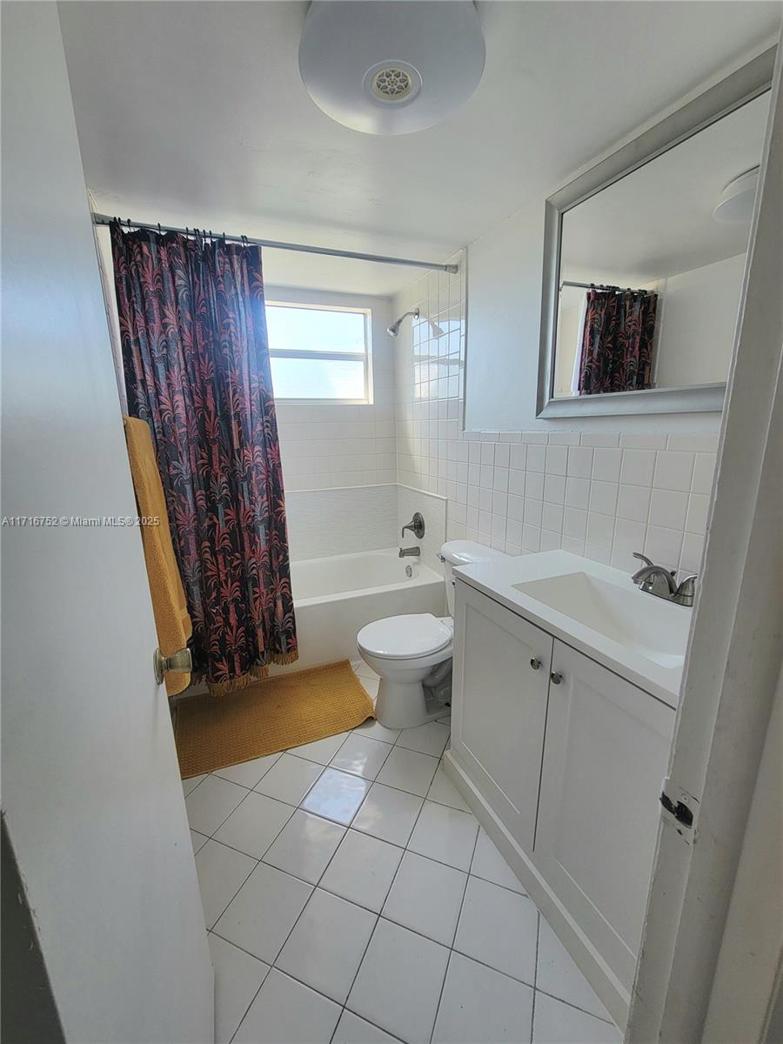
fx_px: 392
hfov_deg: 89.9
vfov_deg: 106.2
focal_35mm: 13
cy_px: 522
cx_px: 392
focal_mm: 2.2
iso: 64
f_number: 2.2
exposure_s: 1/60.2
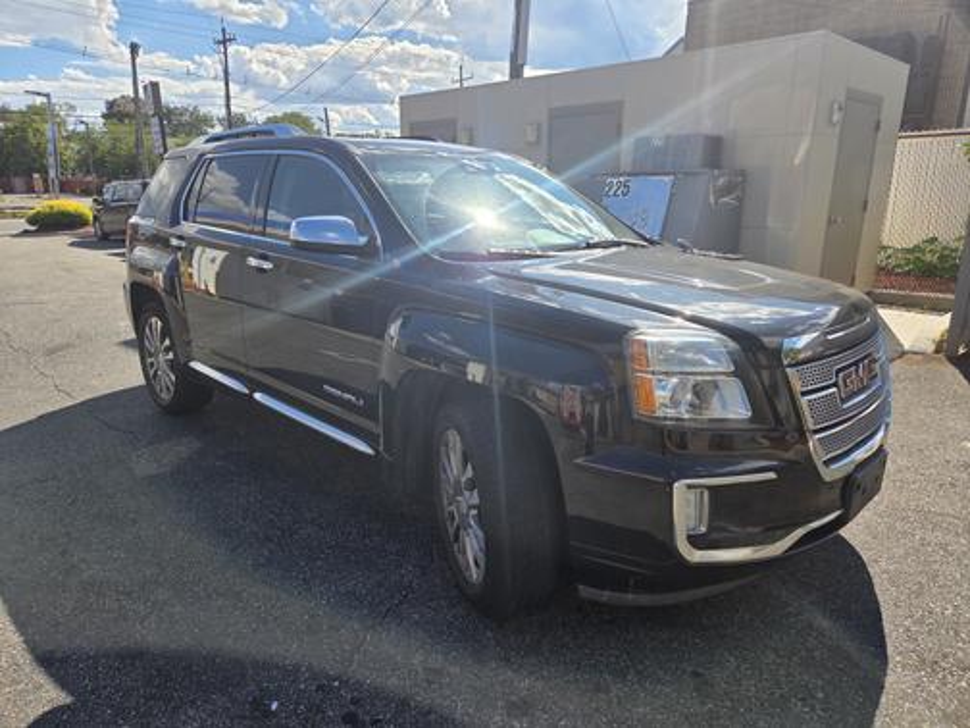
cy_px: 364
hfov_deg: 73.9
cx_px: 485
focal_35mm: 23
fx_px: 644
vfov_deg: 58.9
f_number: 1.8
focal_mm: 5.4
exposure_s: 1/4365
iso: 80
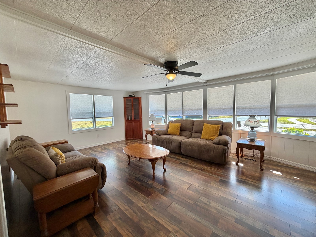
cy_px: 118
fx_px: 128
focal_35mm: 14
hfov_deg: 102.1
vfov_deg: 85.7
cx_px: 158
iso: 80
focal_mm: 2.22
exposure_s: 1/120
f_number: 2.2
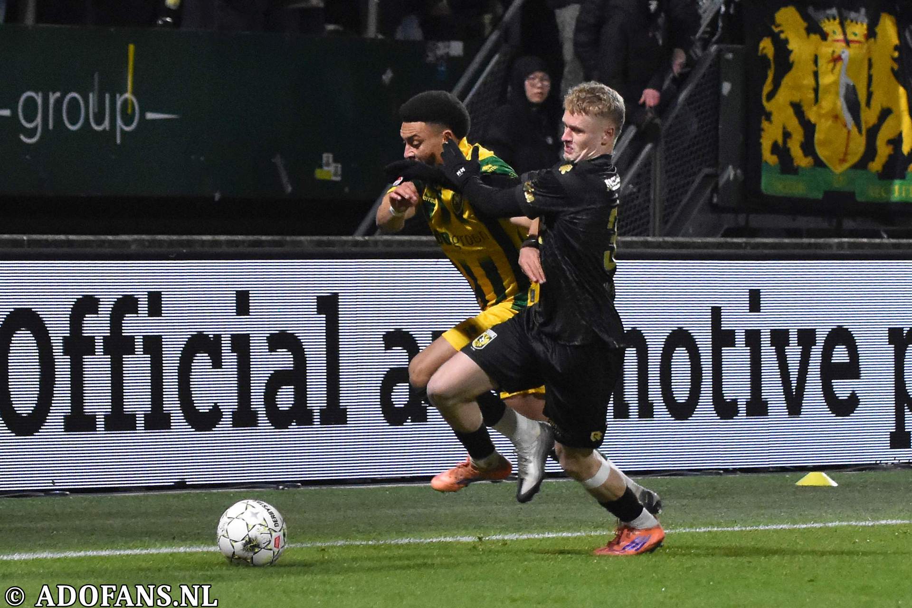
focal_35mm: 165
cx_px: 456
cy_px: 304
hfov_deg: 12.5
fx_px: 4180
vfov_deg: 8.3
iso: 4000
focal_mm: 110
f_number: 2.8
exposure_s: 1/800
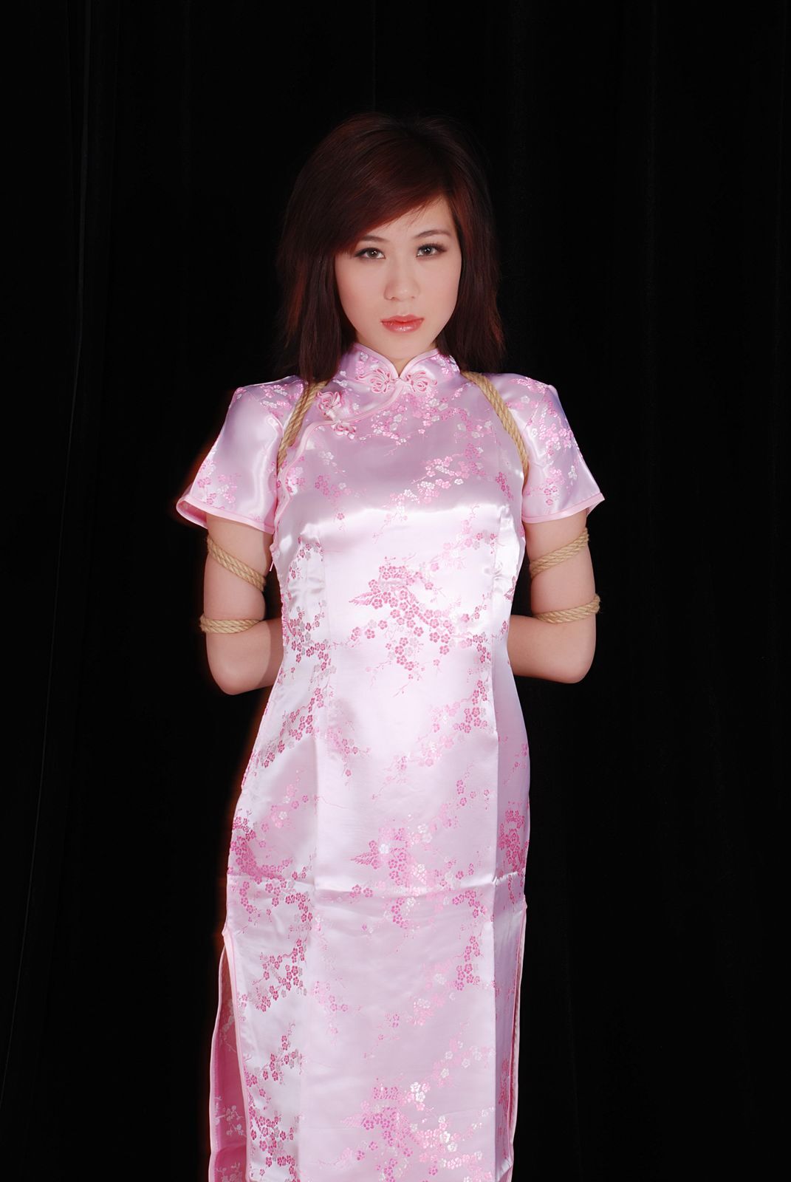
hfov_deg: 18.2
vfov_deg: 27.0
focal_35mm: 75
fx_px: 2465
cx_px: 396
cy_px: 591
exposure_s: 1/6
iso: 100
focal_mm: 50
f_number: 9
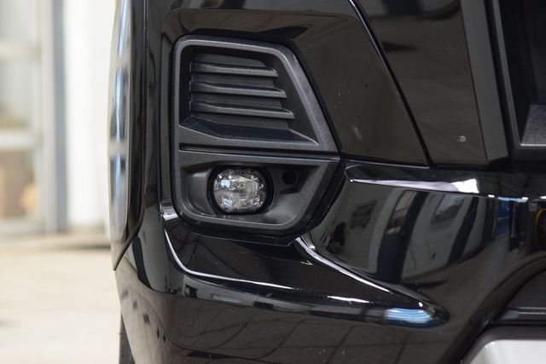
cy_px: 182
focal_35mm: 105
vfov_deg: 13.0
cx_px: 273
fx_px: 1593
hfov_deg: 19.5
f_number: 5
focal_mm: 70
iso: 1600
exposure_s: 1/30
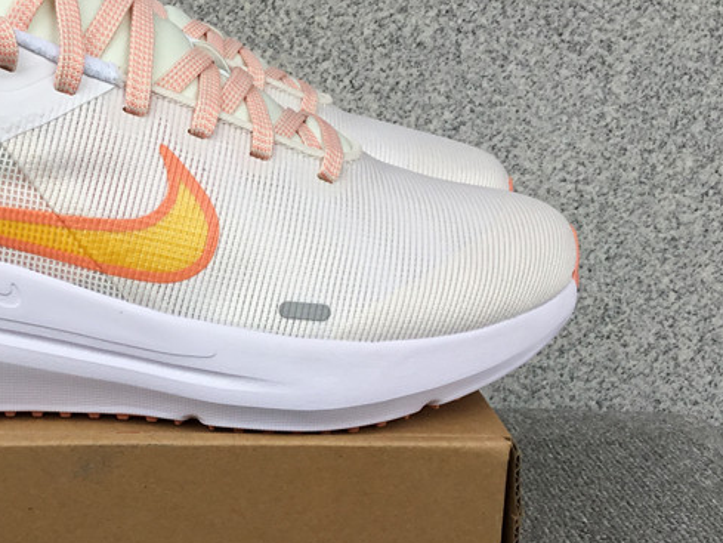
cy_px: 341
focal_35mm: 57
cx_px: 138
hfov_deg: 32.8
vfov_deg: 25.6
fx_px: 1191
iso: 25
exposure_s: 1/240
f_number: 2.4
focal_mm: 3.3
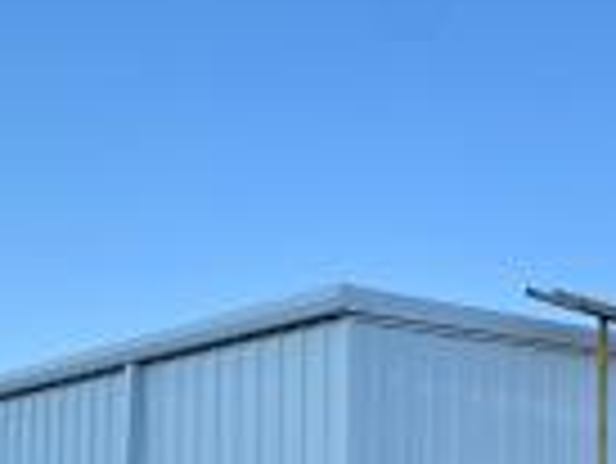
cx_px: 535
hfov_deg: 25.0
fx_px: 1354
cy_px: 572
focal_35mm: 76
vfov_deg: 18.3
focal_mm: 4.25
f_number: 1.8
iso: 32
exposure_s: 1/898
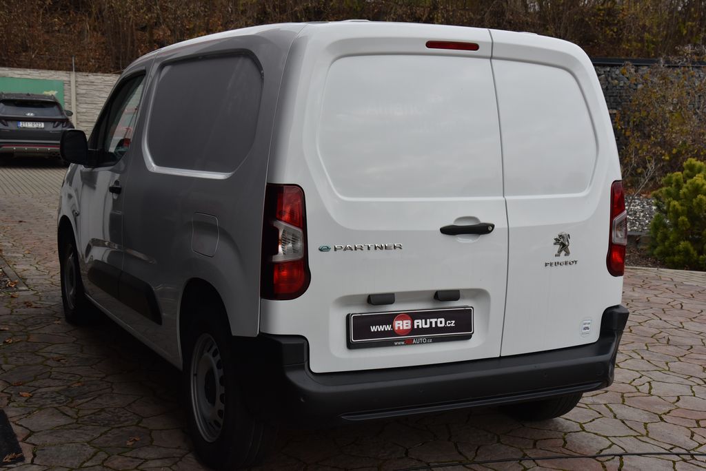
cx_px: 353
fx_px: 942
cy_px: 236
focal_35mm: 48
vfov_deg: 28.1
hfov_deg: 41.1
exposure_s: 1/400
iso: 500
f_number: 10
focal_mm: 48
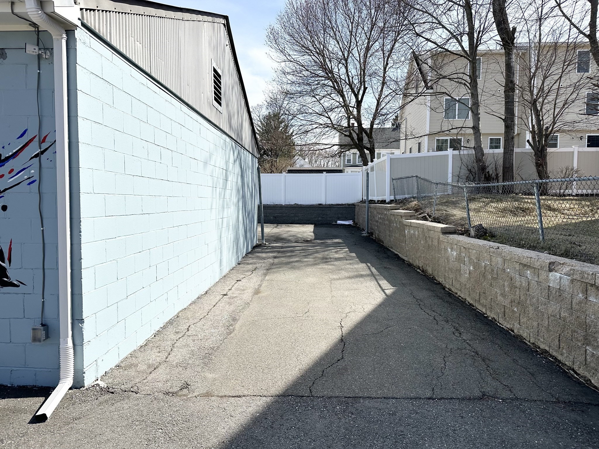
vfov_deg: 56.8
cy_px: 224
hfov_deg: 71.6
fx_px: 415
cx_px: 300
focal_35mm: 24
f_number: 1.78
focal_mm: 6.86
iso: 80
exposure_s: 1/4762
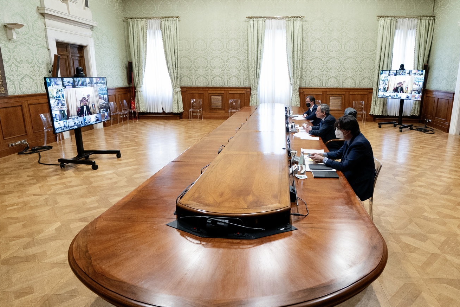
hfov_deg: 77.7
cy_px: 146
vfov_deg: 57.2
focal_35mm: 22
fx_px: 281
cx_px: 276
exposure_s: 1/100
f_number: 4
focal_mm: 12
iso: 3200
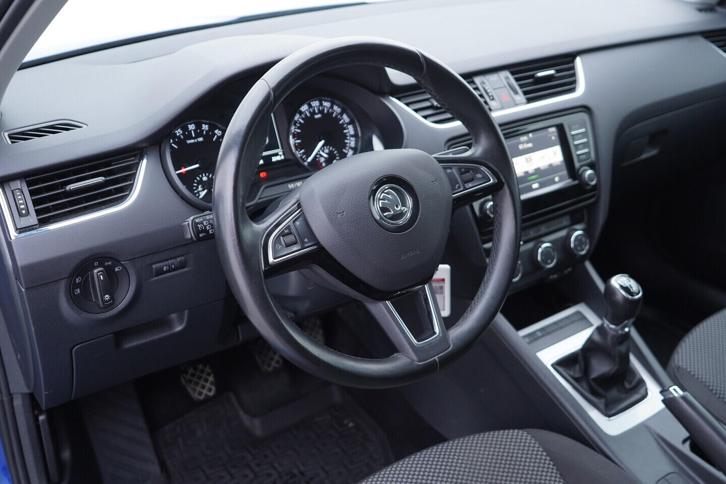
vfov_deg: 36.9
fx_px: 726
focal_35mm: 36
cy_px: 242
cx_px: 363
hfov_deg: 53.1
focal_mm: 24
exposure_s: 1/40
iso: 250
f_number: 2.8
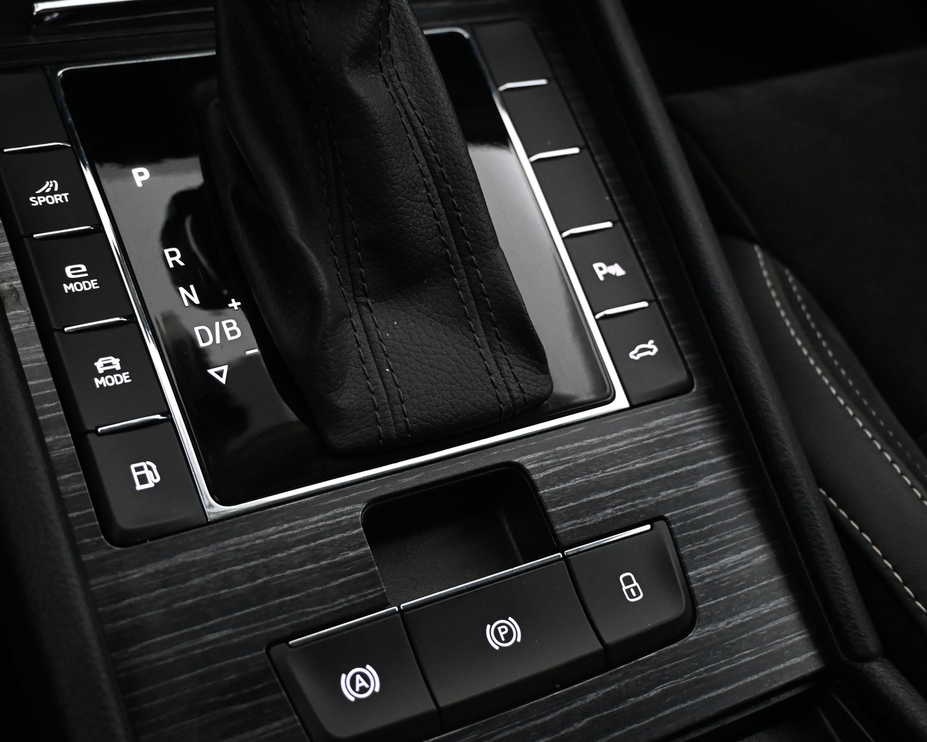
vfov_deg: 37.7
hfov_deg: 46.0
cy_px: 371
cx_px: 375
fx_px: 1086
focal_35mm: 40
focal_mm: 23
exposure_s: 1/40
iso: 2800
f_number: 4.2
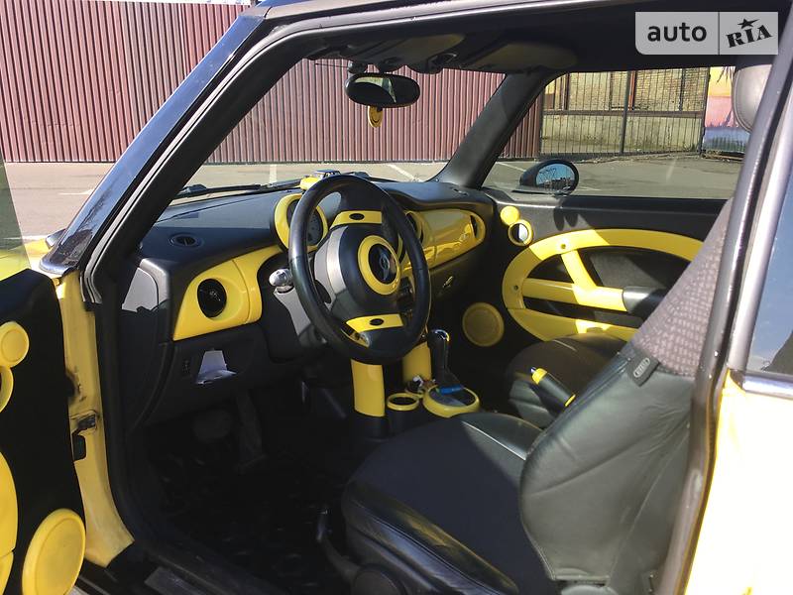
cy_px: 298
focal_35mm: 29
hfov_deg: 61.7
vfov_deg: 48.2
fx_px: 664
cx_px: 396
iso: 25
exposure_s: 1/396
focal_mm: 4.2
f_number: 2.2
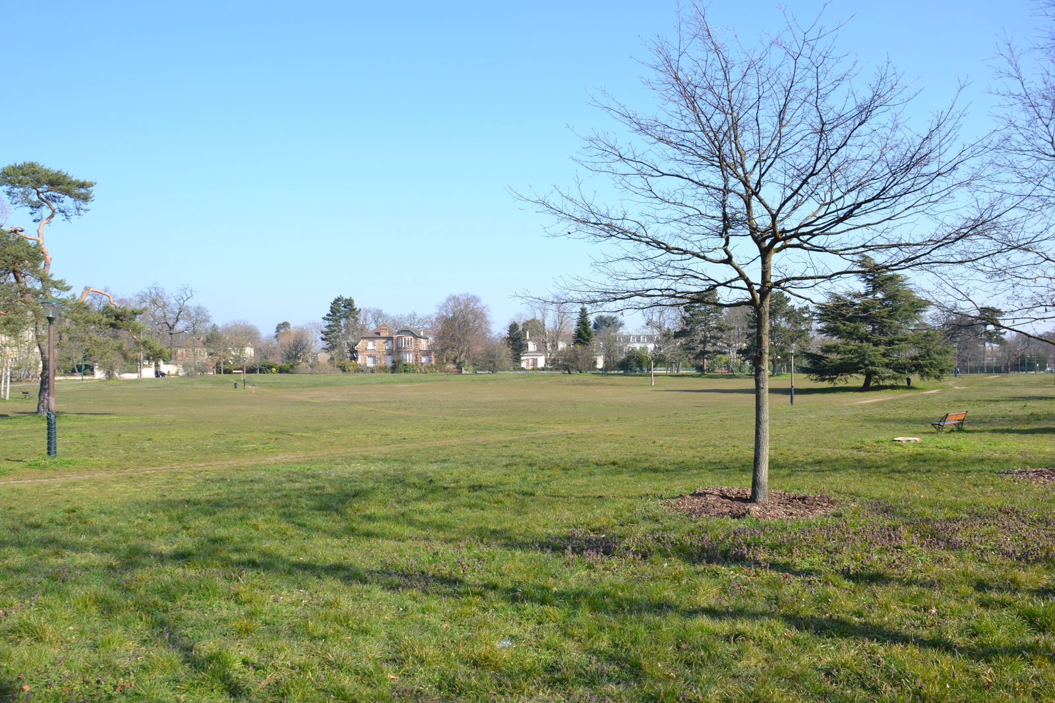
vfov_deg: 47.9
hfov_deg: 67.4
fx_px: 791
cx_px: 528
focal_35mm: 27
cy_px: 352
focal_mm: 18
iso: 100
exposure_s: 1/200
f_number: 7.1
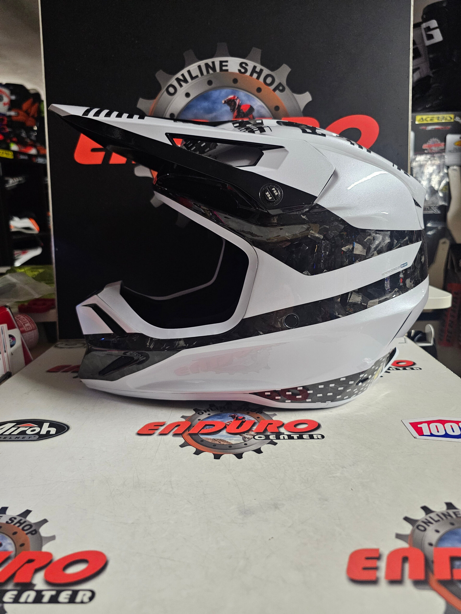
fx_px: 408
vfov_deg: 73.9
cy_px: 307
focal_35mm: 23
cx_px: 230
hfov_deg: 58.9
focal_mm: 6.3
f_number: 1.7
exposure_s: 1/100
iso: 640
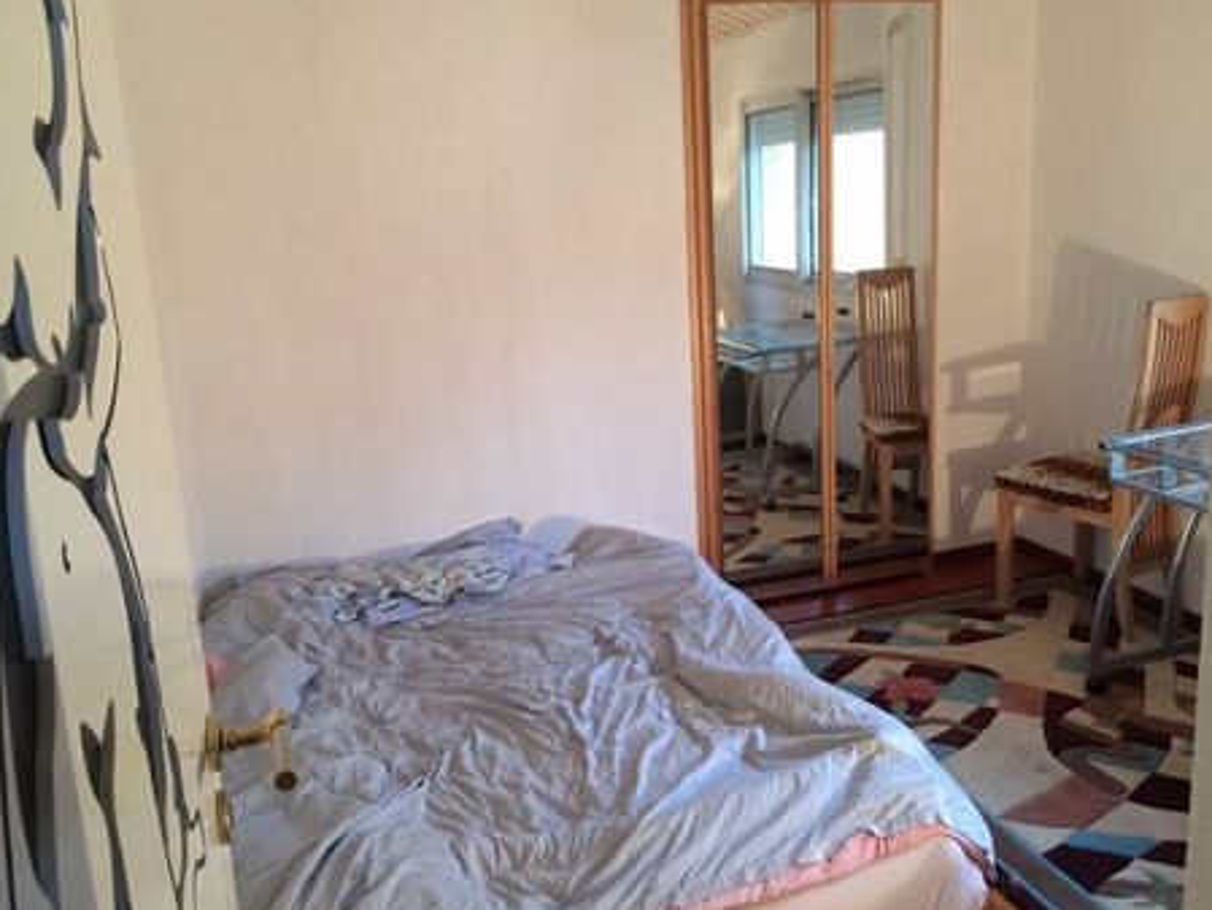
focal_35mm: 31
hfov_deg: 58.3
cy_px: 437
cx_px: 594
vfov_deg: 45.5
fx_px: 1086
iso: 100
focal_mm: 4.15
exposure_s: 1/4
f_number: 2.2
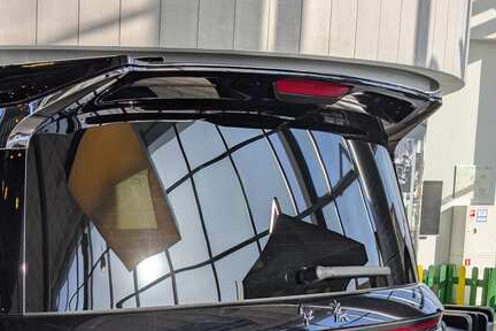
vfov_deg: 16.3
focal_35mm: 81
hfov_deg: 23.3
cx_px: -68
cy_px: 379
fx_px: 1116
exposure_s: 1/513
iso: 19
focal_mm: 6.9
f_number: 1.68
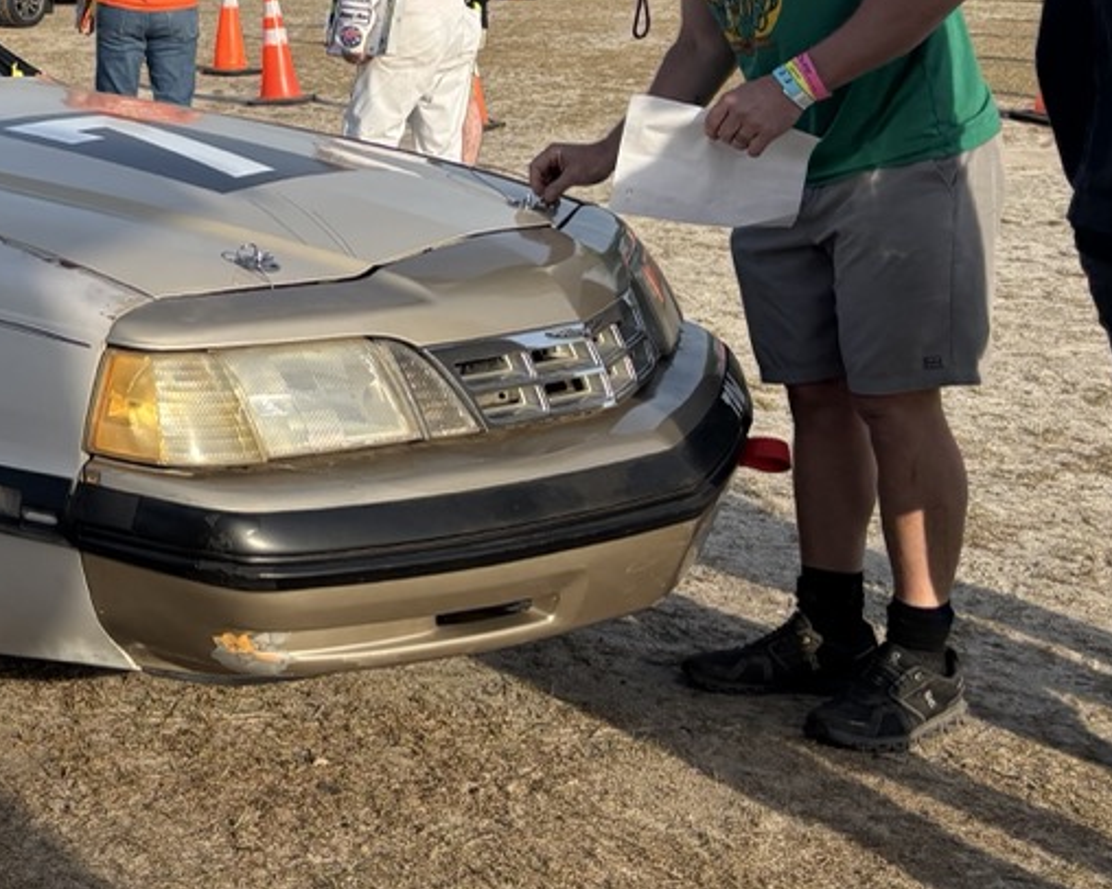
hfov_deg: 26.2
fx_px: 2105
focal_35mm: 64
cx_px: -234
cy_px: 57
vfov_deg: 23.1
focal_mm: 5.96
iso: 50
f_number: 1.6
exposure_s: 1/2710
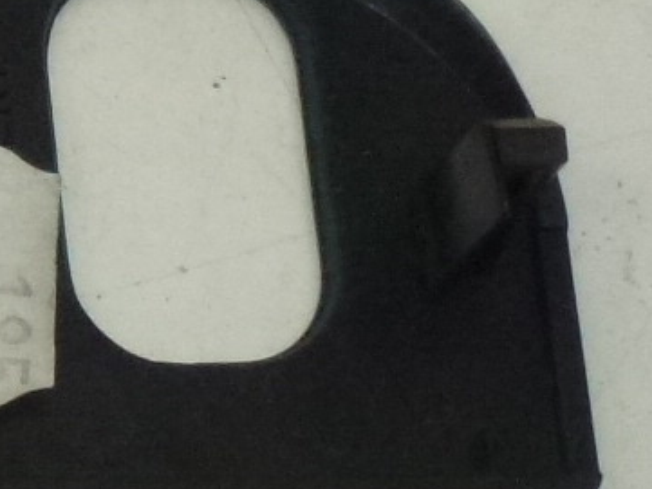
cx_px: -1031
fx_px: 6519
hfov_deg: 5.5
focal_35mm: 346
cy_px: -208
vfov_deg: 4.3
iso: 400
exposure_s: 1/320
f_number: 4.5
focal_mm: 10.9
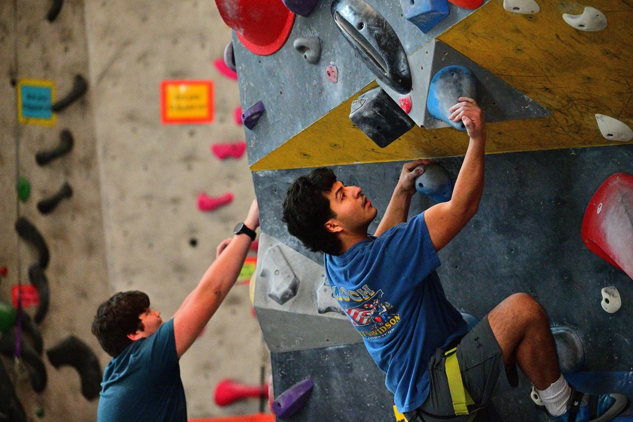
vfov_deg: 8.3
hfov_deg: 12.5
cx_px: 316
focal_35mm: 165
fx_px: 2901
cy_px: 211
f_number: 3.5
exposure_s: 1/640
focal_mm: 165
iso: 10000
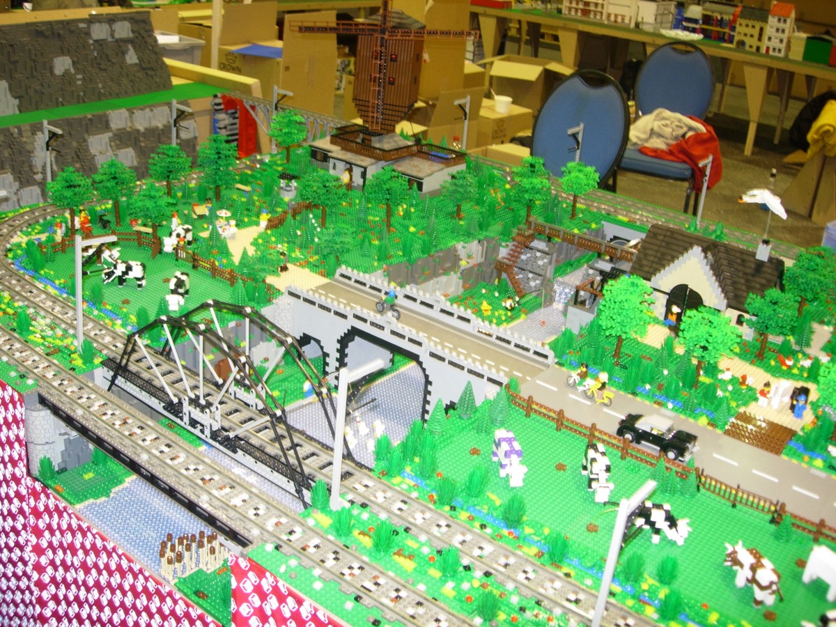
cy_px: 314
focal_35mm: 38
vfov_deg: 37.7
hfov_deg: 49.0
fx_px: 918
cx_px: 418
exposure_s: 1/7.5
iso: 79
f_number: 2.8
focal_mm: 7.8
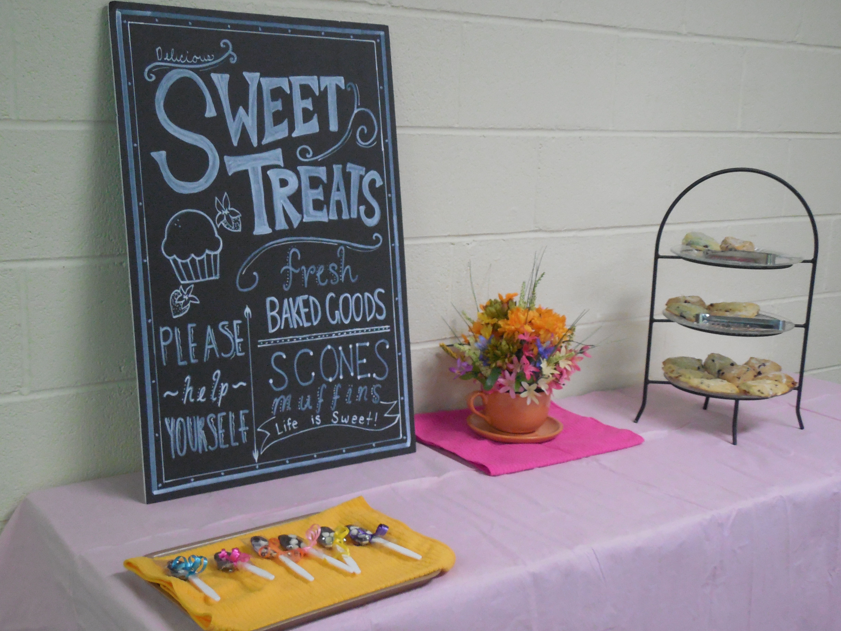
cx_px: 420
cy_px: 316
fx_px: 1045
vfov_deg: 33.6
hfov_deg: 43.9
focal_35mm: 43
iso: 800
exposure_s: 1/40
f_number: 3.9
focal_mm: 7.8
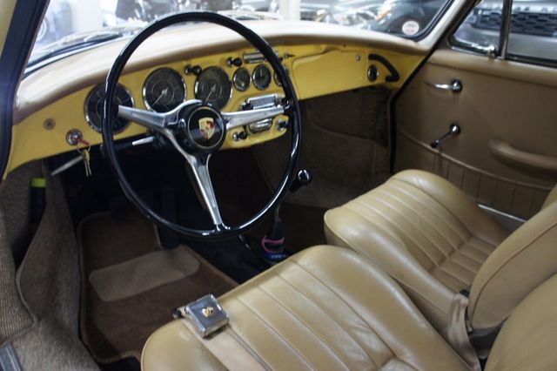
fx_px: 418
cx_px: 278
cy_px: 186
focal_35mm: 27
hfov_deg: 67.4
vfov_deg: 47.9
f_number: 3.5
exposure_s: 1/30
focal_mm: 18
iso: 640
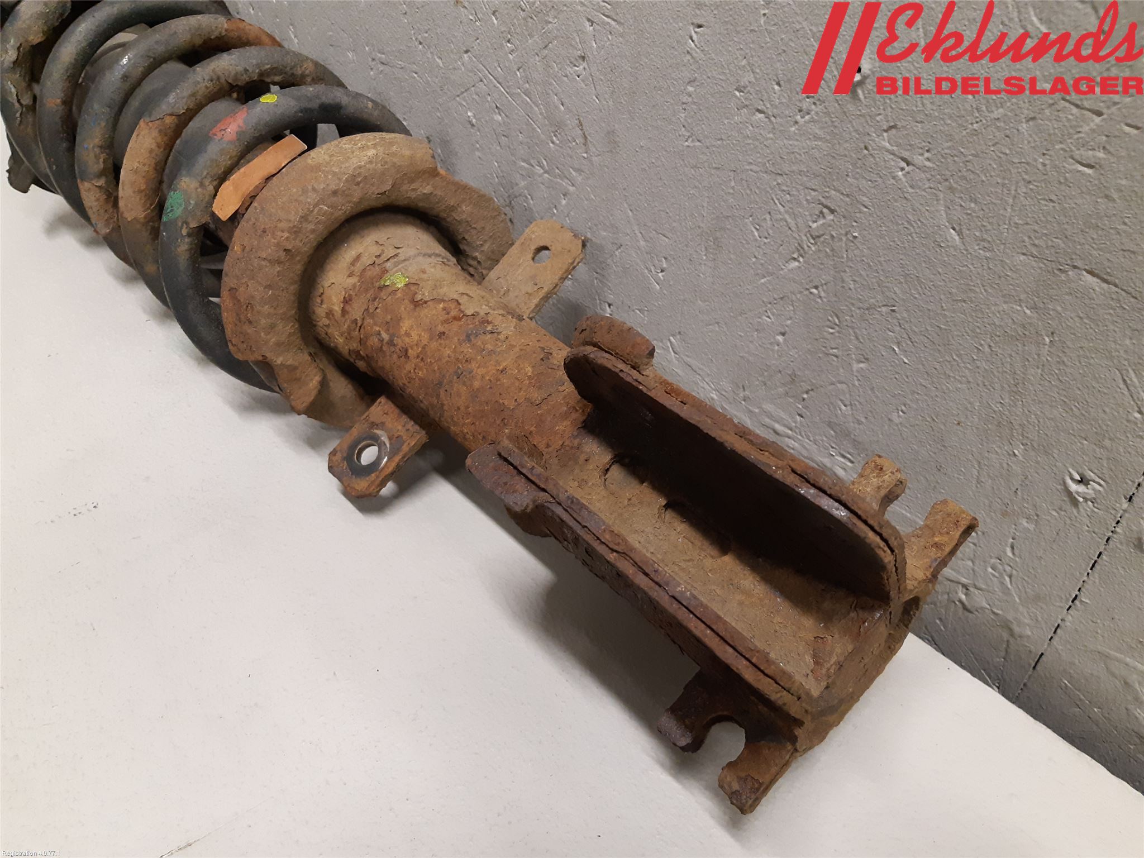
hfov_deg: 67.3
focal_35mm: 26
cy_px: 429
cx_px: 572
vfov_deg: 53.1
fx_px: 859
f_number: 1.7
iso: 250
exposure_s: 1/50
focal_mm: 3.93
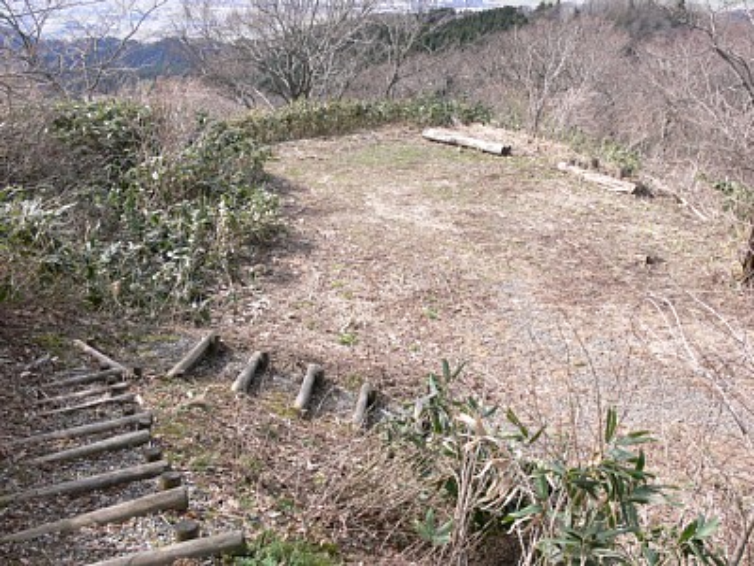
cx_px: 377
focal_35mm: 35
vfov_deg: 40.7
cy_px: 283
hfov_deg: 52.6
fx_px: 762
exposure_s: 1/100
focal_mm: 7.4
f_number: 5.6
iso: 80
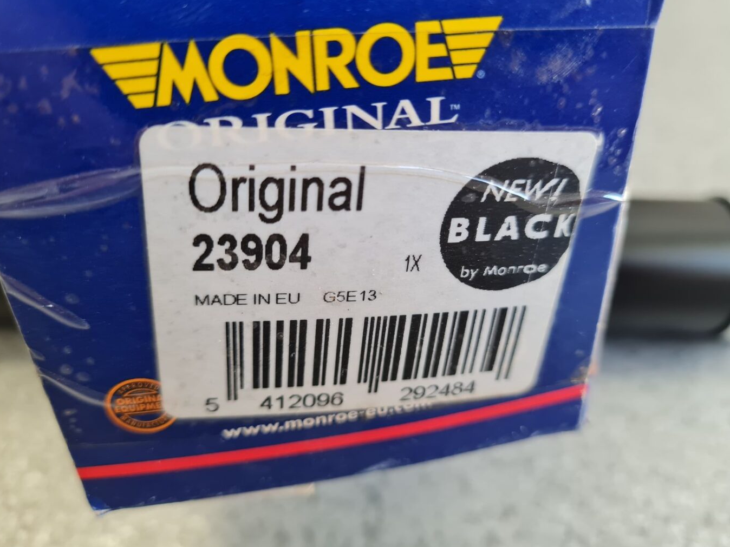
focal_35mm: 27
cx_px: 355
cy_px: 271
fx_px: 569
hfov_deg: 65.3
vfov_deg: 51.4
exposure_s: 1/100
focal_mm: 5.4
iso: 250
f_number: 1.8
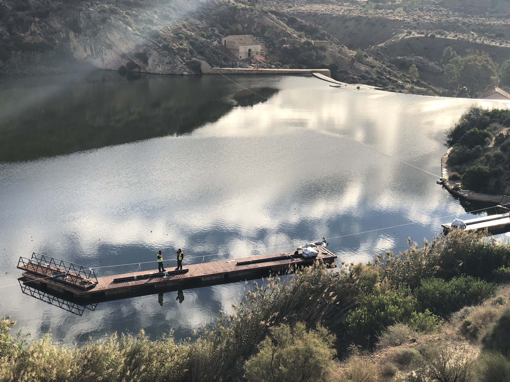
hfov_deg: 36.8
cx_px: 255
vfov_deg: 28.0
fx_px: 766
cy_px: 191
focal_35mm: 52
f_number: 2.4
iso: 16
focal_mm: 6
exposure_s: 1/873
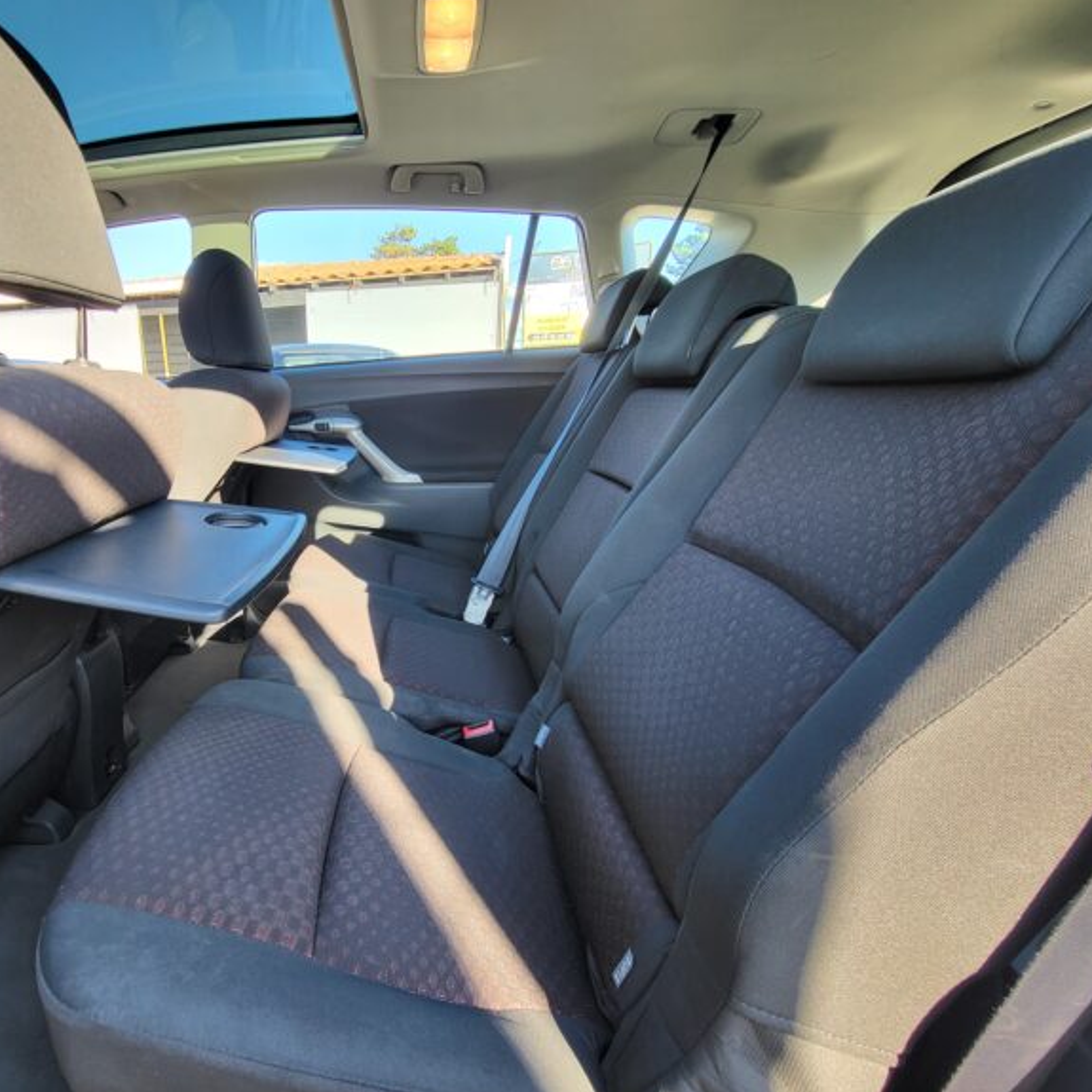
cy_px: 555
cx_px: 380
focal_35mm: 16
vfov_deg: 87.4
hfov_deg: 84.9
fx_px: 571
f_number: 2.2
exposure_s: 1/60
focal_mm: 1.74
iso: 32
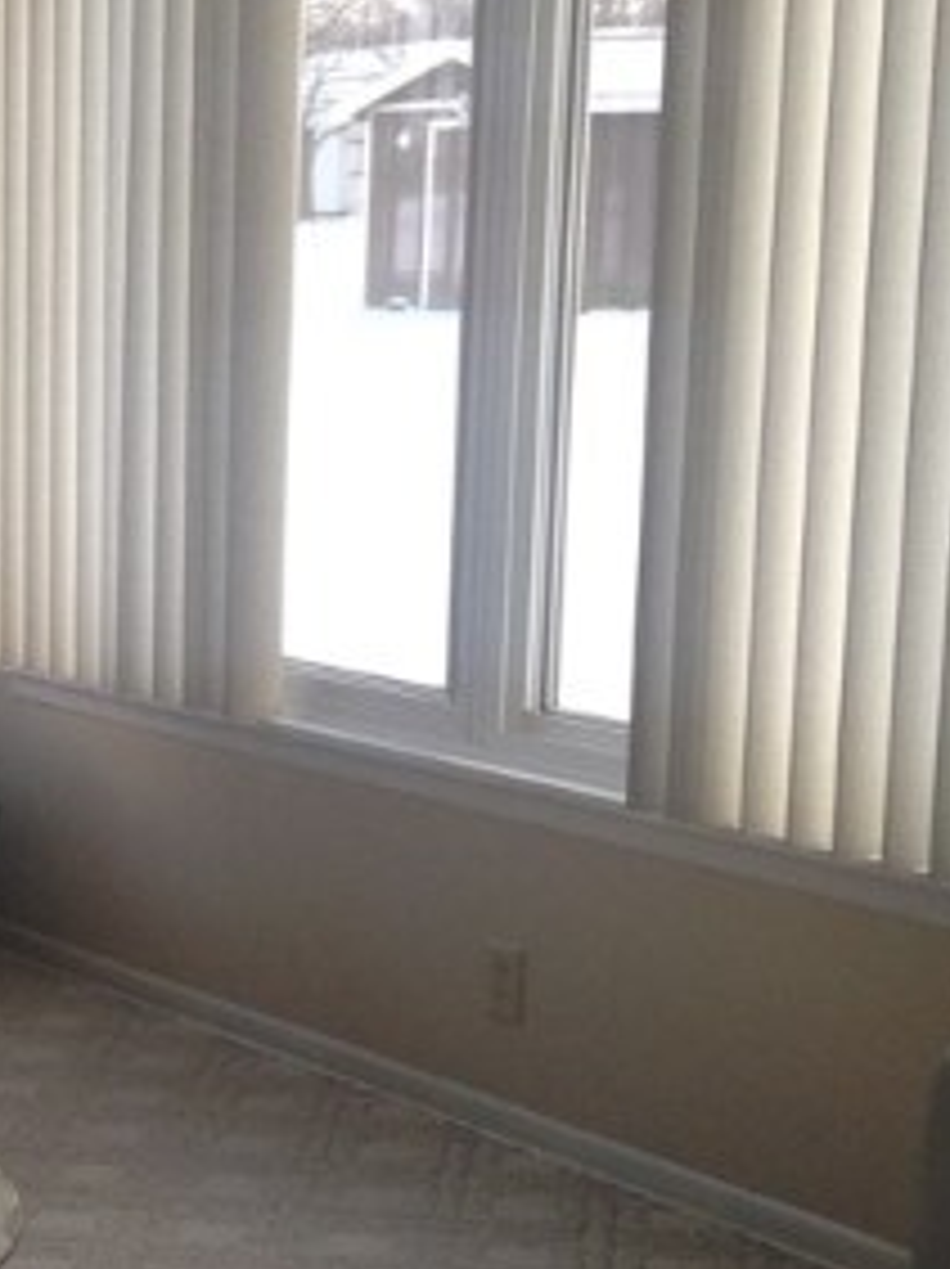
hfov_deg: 15.5
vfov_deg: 21.7
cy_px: 788
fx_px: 3298
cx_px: -320
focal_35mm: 90
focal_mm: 4.12
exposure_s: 1/60
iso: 64
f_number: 2.4
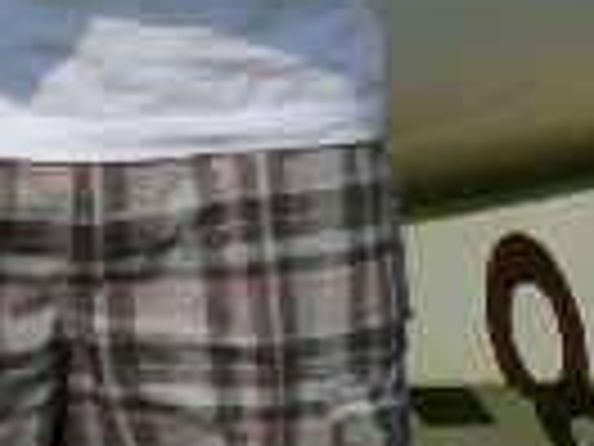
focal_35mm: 1185
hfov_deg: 1.7
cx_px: 896
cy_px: -658
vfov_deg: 1.3
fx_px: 20334
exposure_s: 1/400
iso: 100
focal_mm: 34.9
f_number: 7.1
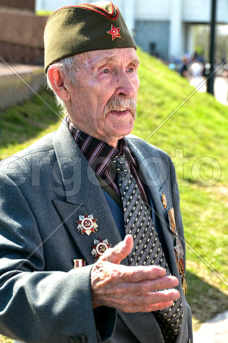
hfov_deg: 12.1
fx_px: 1072
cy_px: 172
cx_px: 114
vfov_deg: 18.2
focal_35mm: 112
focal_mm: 75
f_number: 8
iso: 100
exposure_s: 1/90
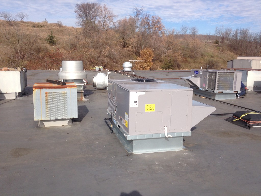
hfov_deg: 52.6
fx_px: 264
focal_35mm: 35
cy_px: 98
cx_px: 130
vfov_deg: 40.7
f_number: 2.4
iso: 50
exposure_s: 1/1972
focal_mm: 4.28
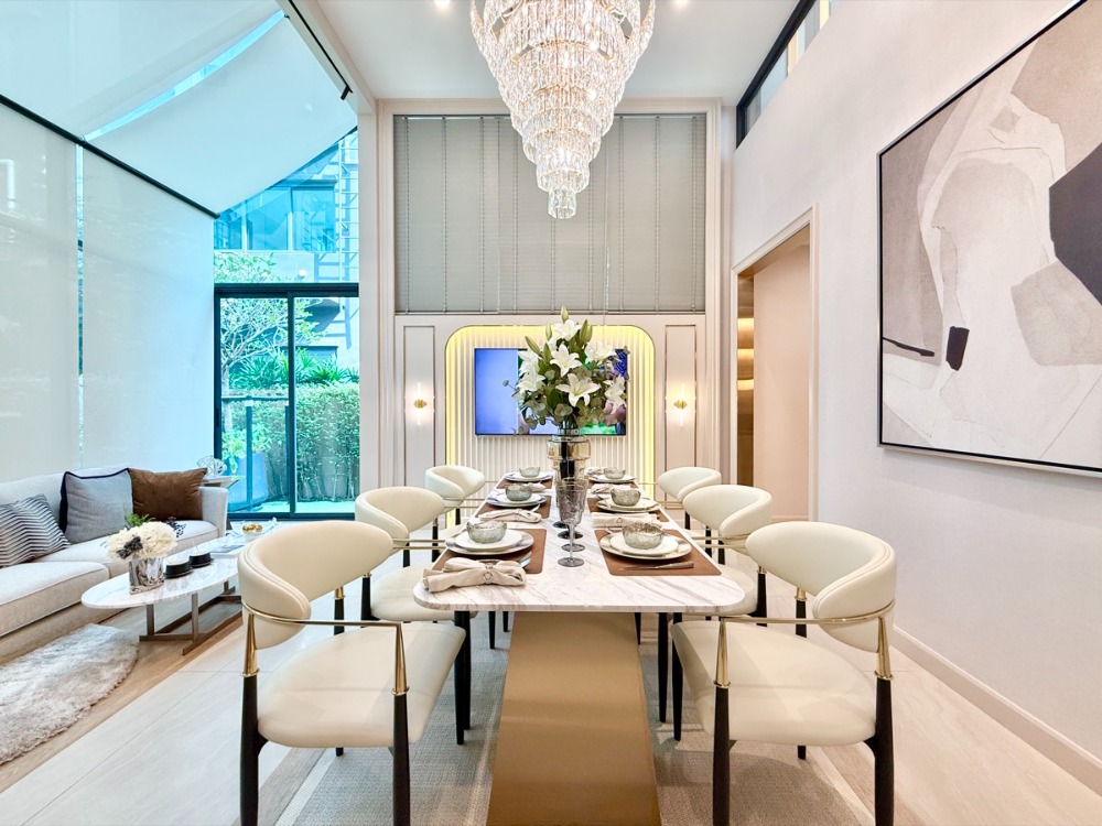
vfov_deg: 85.7
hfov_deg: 102.1
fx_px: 446
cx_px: 551
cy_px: 413
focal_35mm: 14
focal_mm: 2.22
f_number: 2.2
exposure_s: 1/100
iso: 125
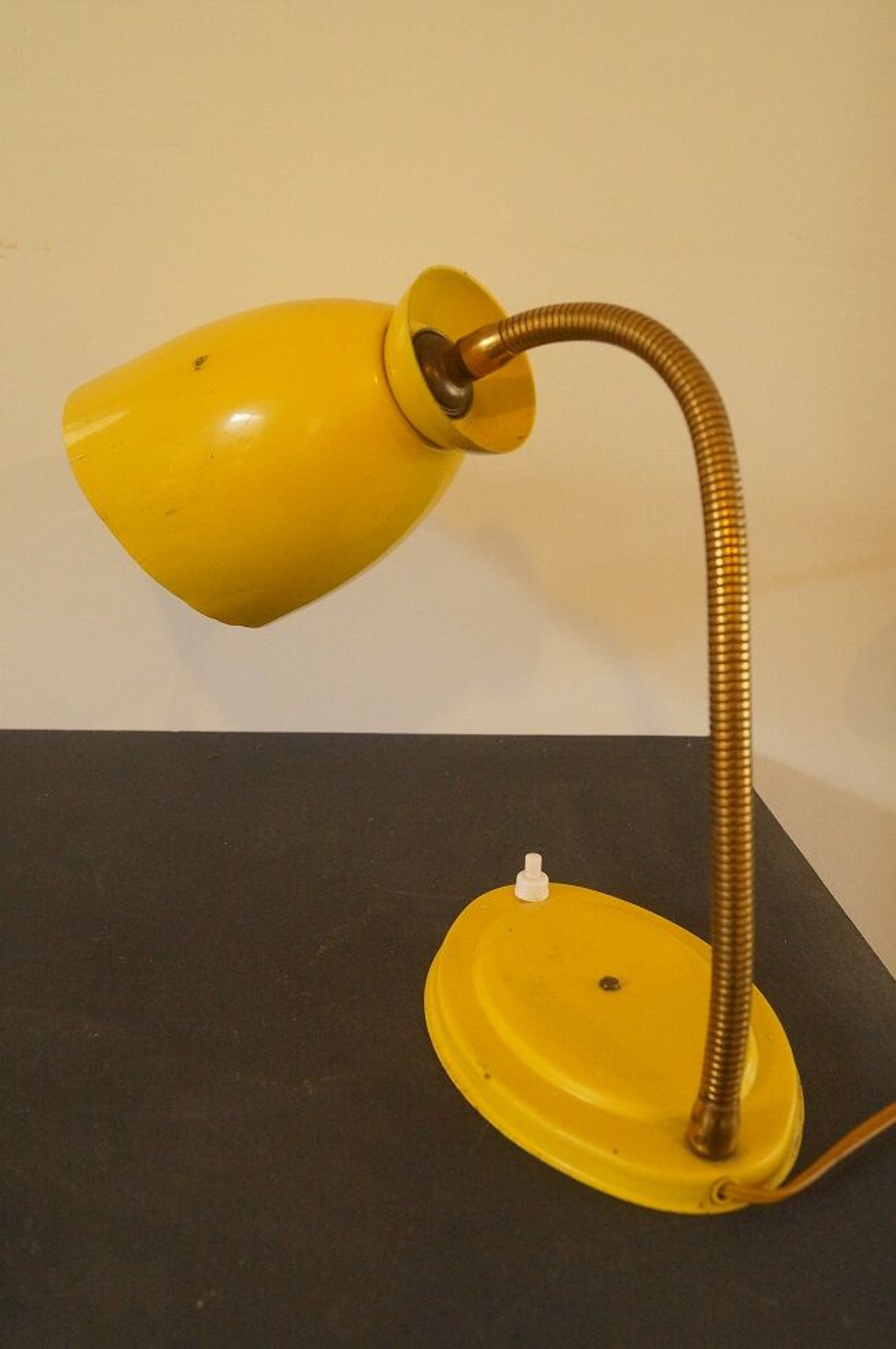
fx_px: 1347
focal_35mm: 36
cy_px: 674
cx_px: 448
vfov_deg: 53.2
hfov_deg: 36.8
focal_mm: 24
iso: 2500
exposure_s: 1/60
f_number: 6.3
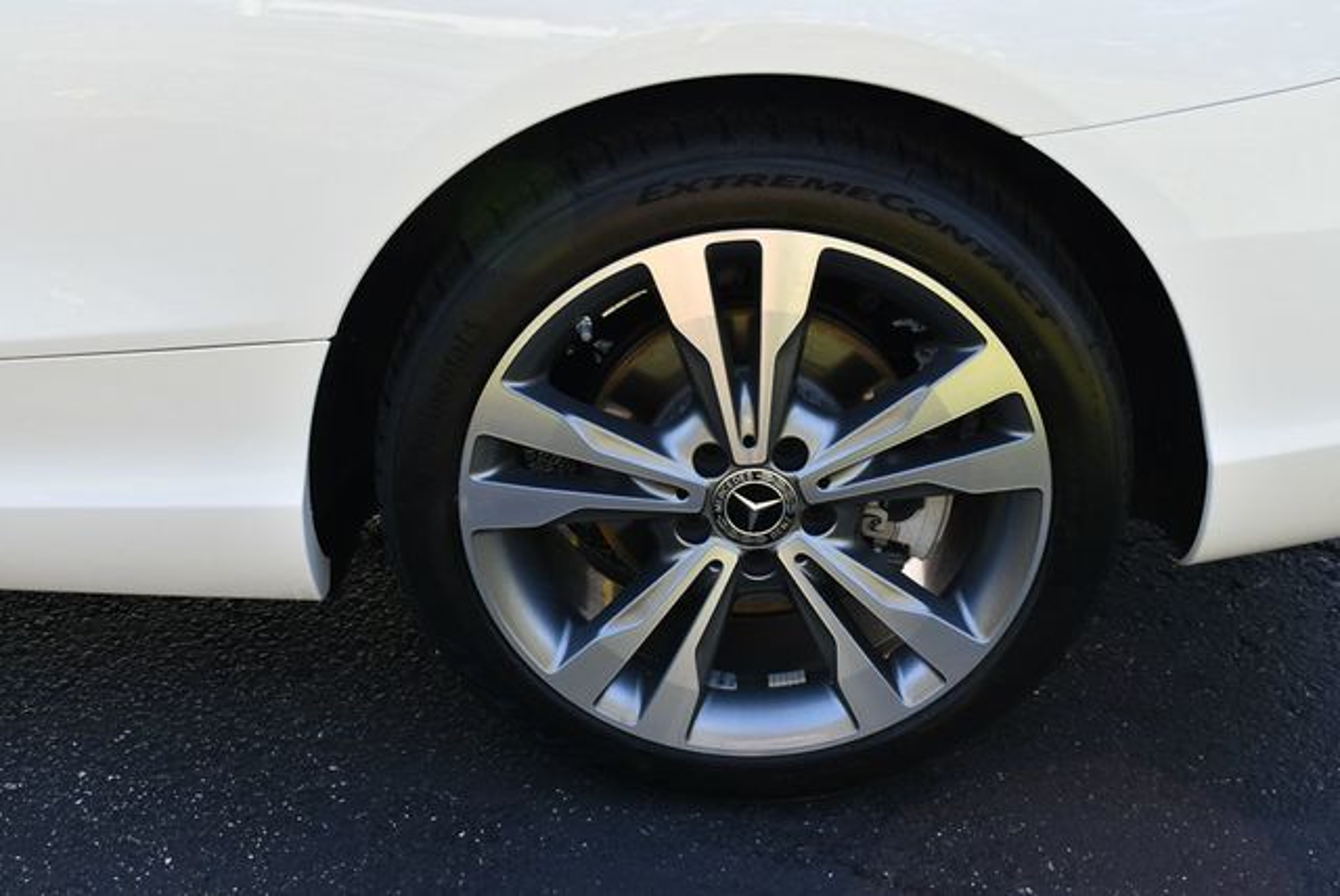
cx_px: 670
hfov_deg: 44.5
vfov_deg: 30.6
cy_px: 448
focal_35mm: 44
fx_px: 1639
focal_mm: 22
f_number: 5.6
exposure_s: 1/250
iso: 320
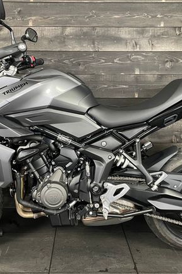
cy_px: 127
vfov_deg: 48.4
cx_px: 80
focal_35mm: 40
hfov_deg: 33.3
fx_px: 304
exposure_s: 1/33
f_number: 1.6
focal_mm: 4.2
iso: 500
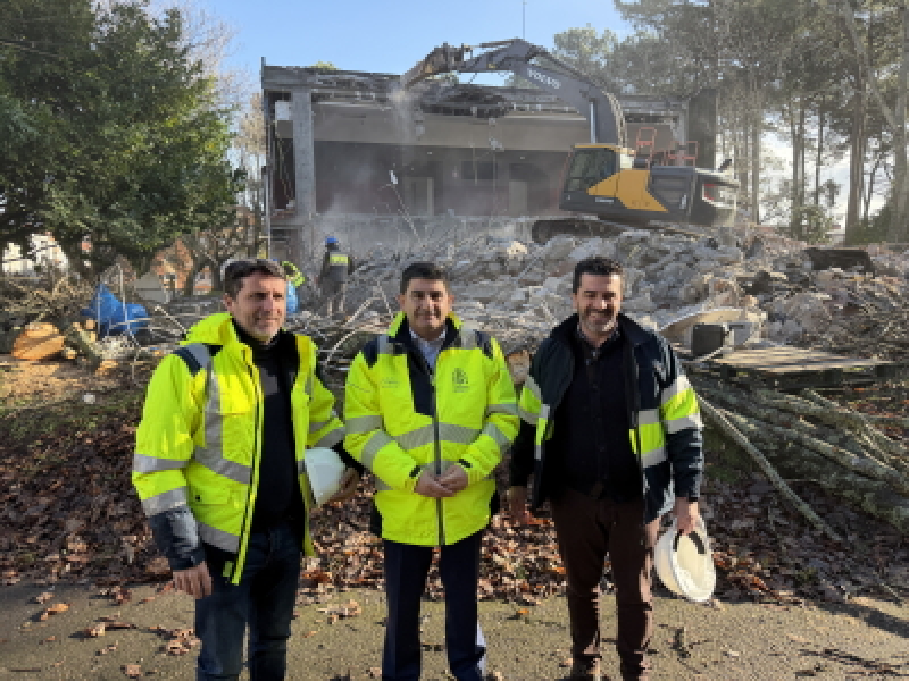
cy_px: 340
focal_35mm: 24
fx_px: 630
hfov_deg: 71.6
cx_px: 454
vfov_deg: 56.8
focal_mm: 6.76
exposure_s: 1/1032
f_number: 1.78
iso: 100
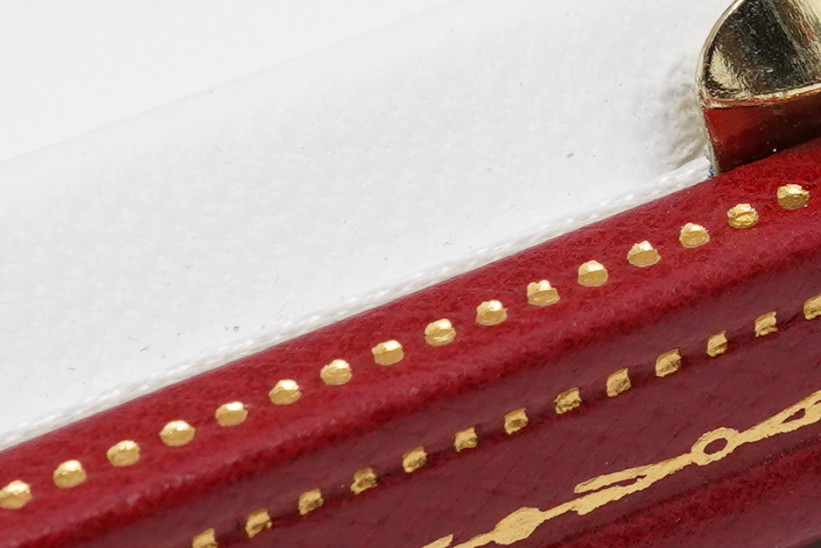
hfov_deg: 10.8
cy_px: 6
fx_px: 4311
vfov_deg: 7.2
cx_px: 867
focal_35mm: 189
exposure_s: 1/125
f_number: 18
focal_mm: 30
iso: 500
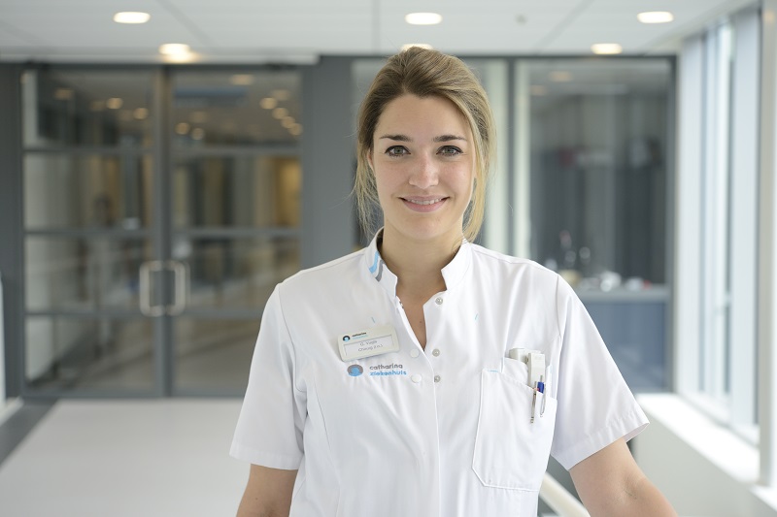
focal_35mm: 60
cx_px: 388
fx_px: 1295
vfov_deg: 22.6
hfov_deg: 33.4
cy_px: 258
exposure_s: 1/500
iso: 500
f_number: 4
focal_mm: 60
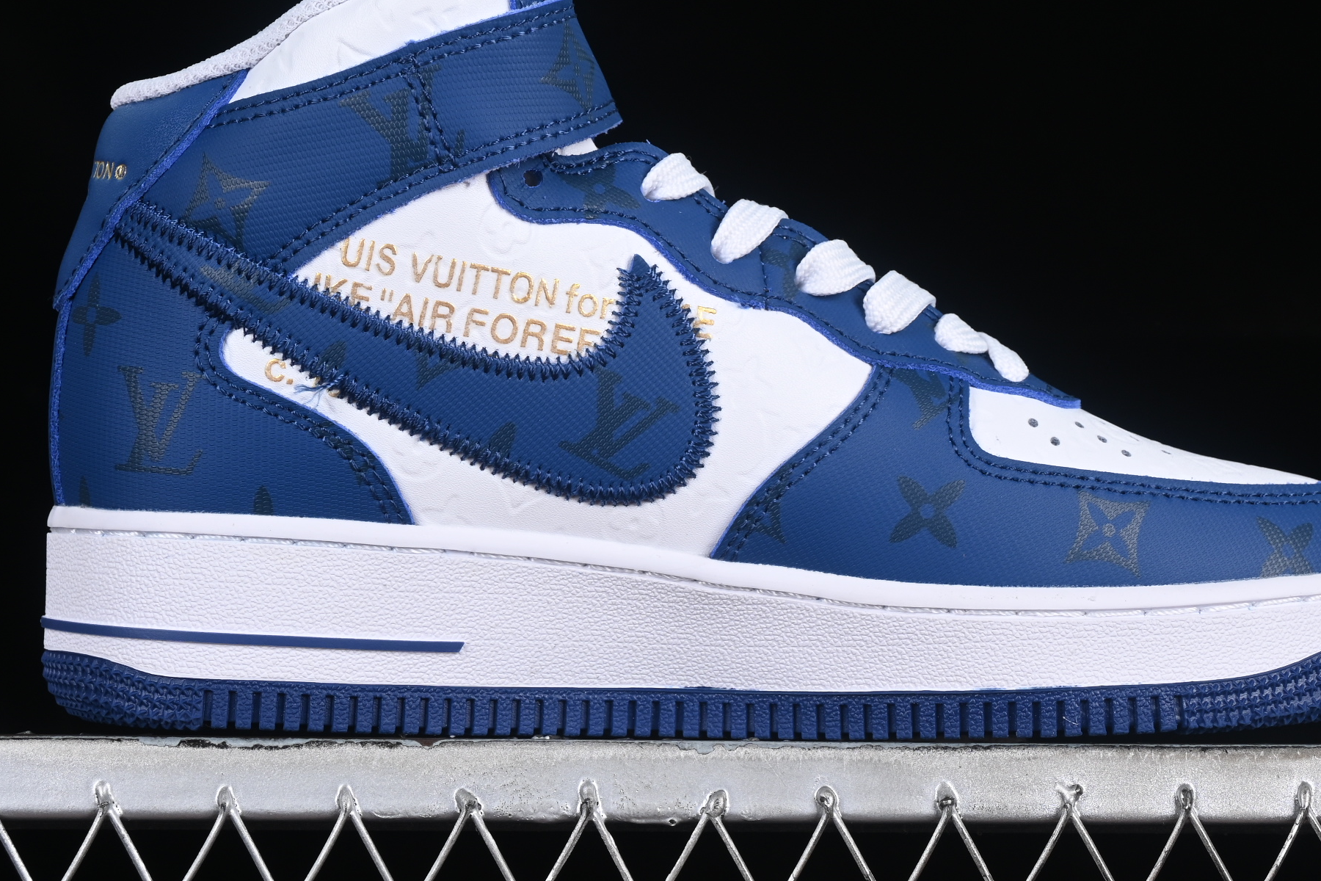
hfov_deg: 17.6
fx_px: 4256
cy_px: 325
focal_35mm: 116
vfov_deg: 11.8
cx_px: 719
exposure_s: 1/60
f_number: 8
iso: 160
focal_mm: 50
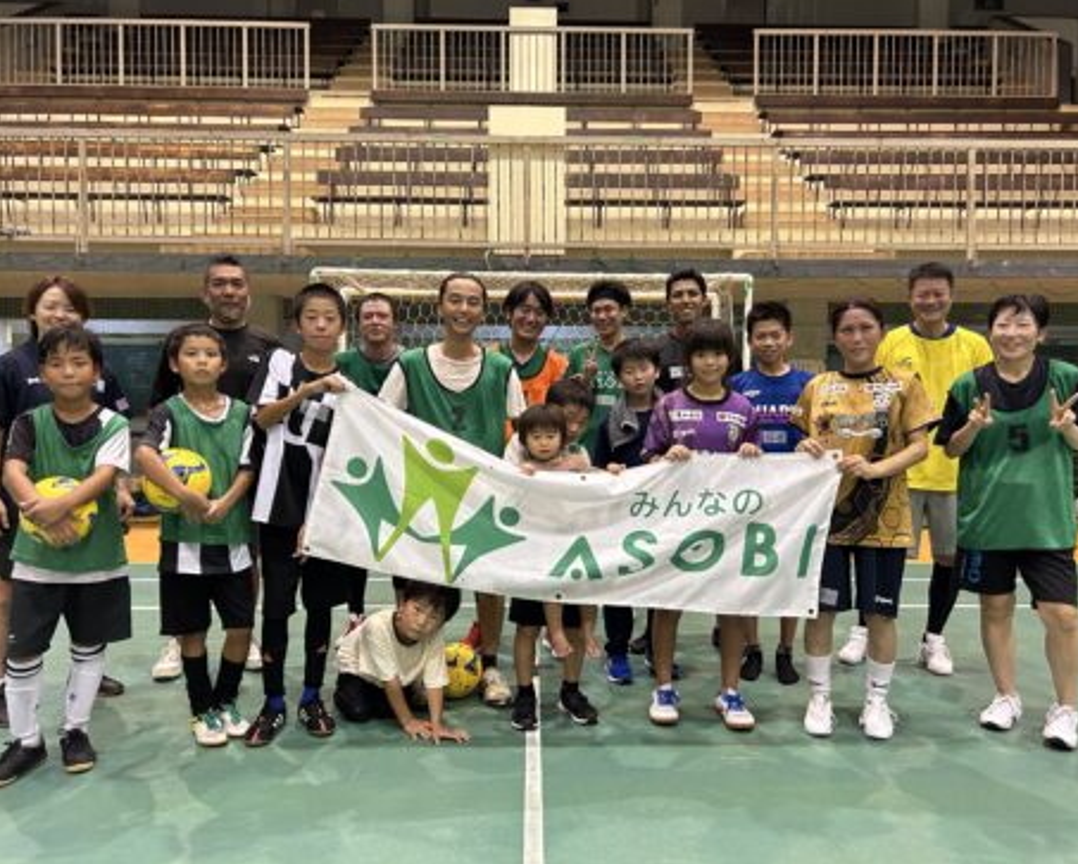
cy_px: 437
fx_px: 894
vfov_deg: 51.6
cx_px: 554
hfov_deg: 62.2
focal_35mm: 28
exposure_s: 1/60
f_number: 1.5
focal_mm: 5.7
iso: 250
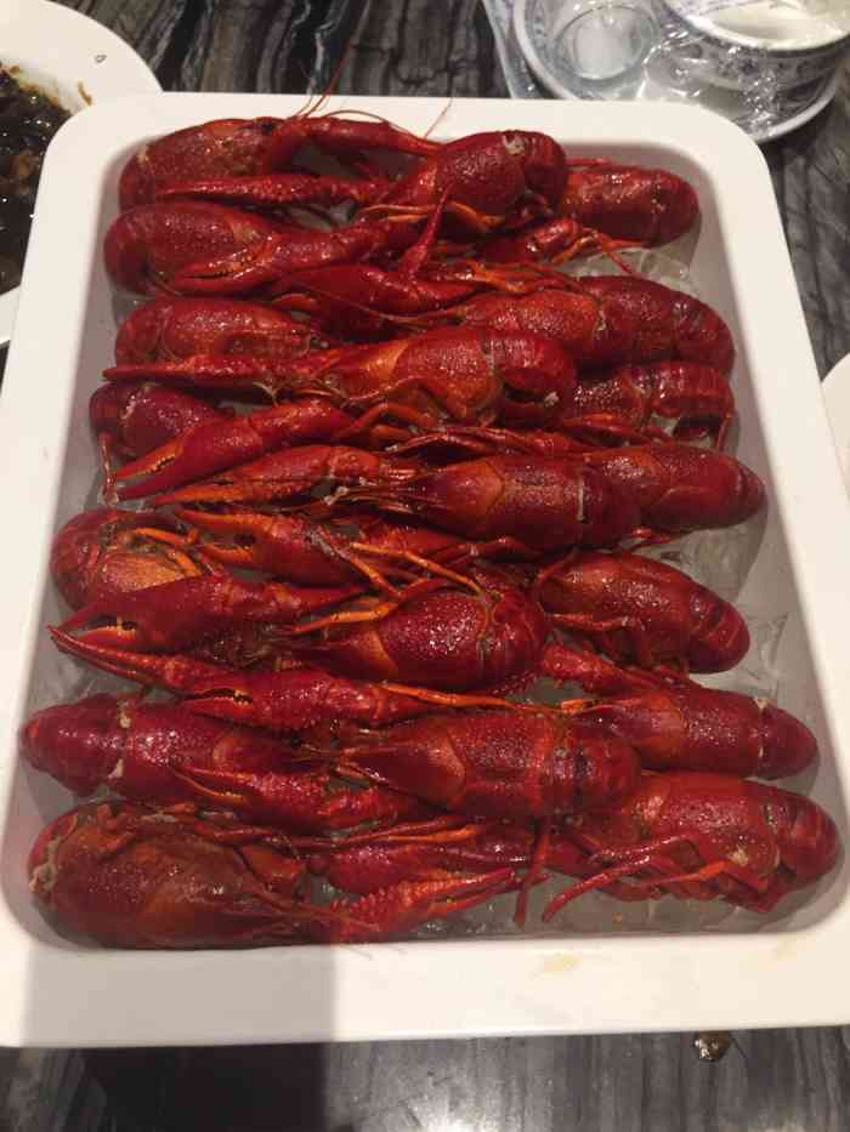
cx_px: 425
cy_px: 566
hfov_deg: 48.2
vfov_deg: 61.7
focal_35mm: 29
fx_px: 949
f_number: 2.2
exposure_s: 1/33
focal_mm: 4.15
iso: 125
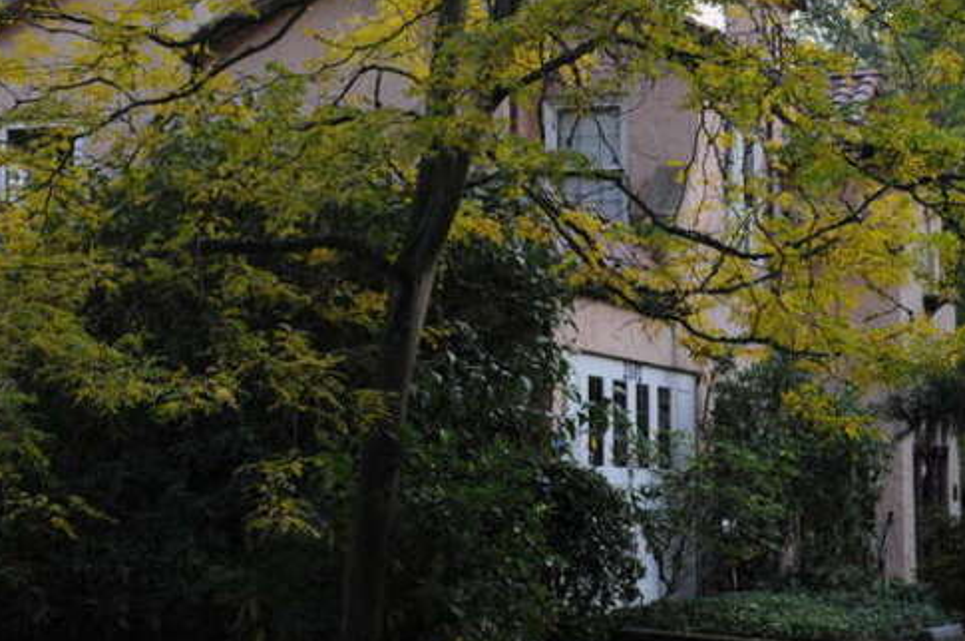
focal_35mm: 99
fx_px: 2650
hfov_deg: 20.6
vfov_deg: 13.7
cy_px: 140
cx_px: 495
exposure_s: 1/400
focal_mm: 40
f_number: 6.3
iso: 800
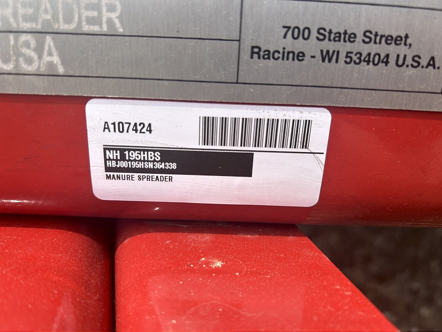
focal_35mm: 26
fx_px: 332
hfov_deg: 67.3
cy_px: 166
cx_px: 221
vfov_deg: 53.1
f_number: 1.5
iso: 50
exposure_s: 1/2208
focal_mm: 5.7
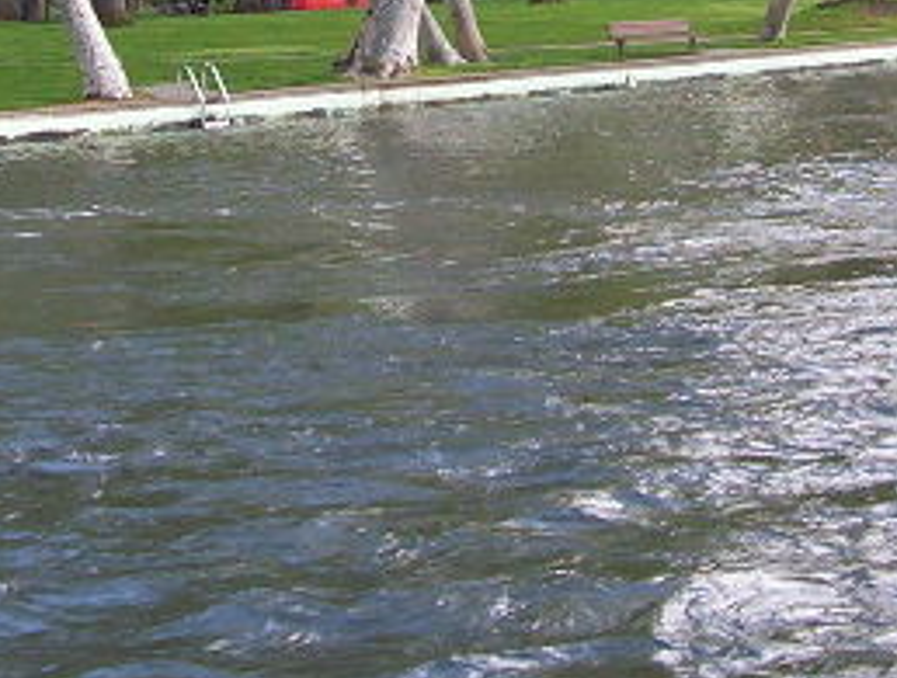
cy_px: -12
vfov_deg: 12.0
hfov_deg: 16.0
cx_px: 323
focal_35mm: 123
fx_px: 3196
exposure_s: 1/132
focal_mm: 5.77
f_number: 2.73
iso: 100
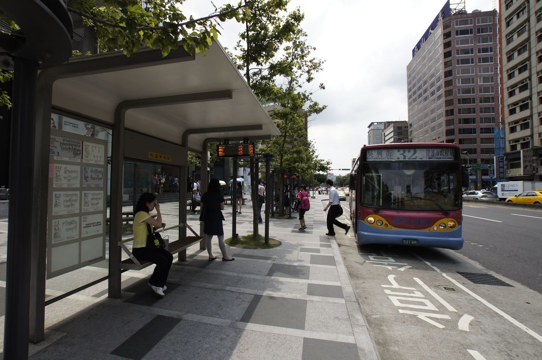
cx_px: 271
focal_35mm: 16
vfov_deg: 71.9
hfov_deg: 95.0
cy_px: 180
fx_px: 248
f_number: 10
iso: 100
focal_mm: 11
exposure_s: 1/100
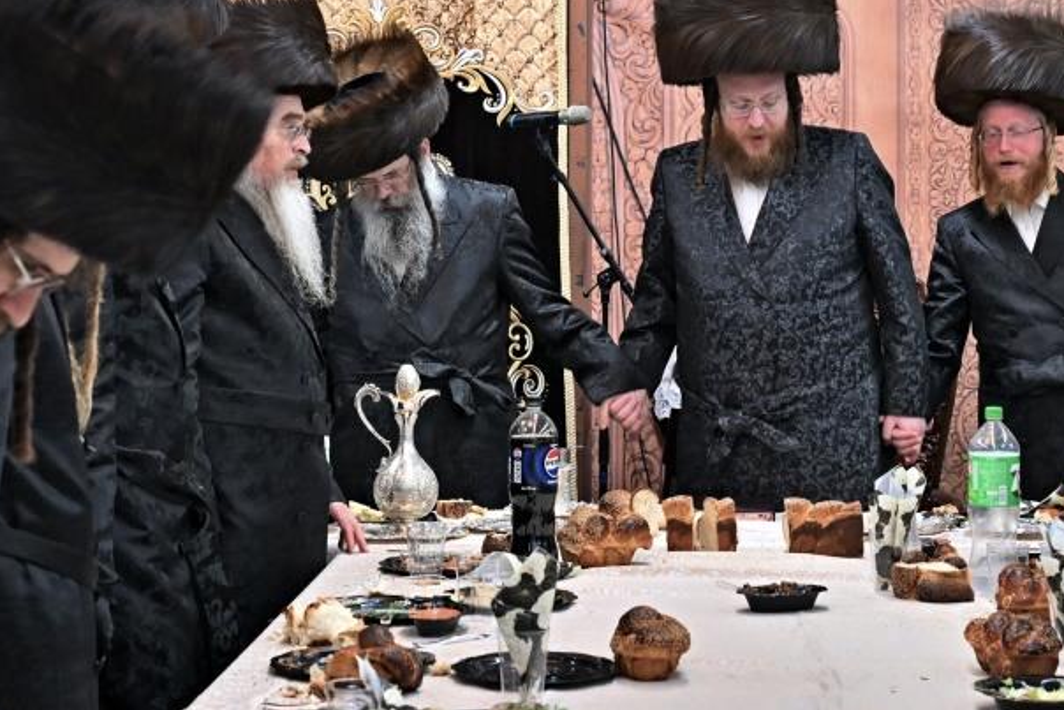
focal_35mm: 78
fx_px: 2306
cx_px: 634
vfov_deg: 17.3
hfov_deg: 25.9
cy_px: 115
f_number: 4
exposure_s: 1/160
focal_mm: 31
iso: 1000
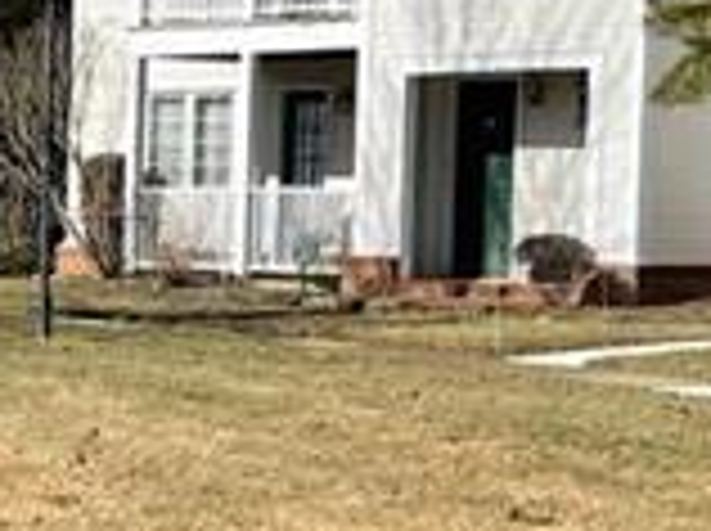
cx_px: -81
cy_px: 490
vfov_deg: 8.7
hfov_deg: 11.5
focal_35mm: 169
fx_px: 3466
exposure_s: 1/3165
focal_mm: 5.1
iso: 32
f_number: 1.6
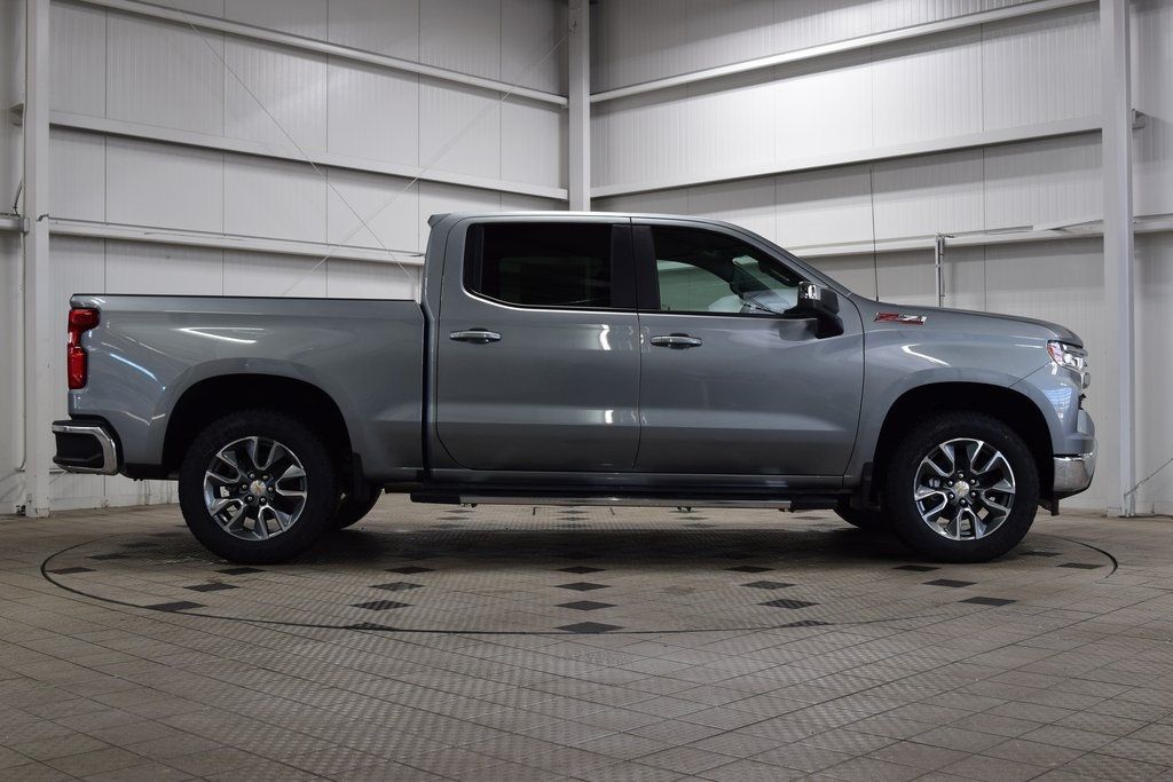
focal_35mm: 42
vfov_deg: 31.9
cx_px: 586
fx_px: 1369
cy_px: 391
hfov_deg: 46.4
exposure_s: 1/25
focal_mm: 28
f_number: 7.1
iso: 400
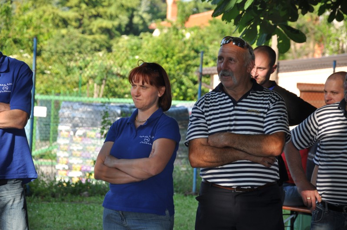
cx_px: 174
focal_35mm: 158
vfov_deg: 8.7
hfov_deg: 13.1
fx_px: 1516
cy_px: 115
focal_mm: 105
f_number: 5.6
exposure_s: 1/200
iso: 200
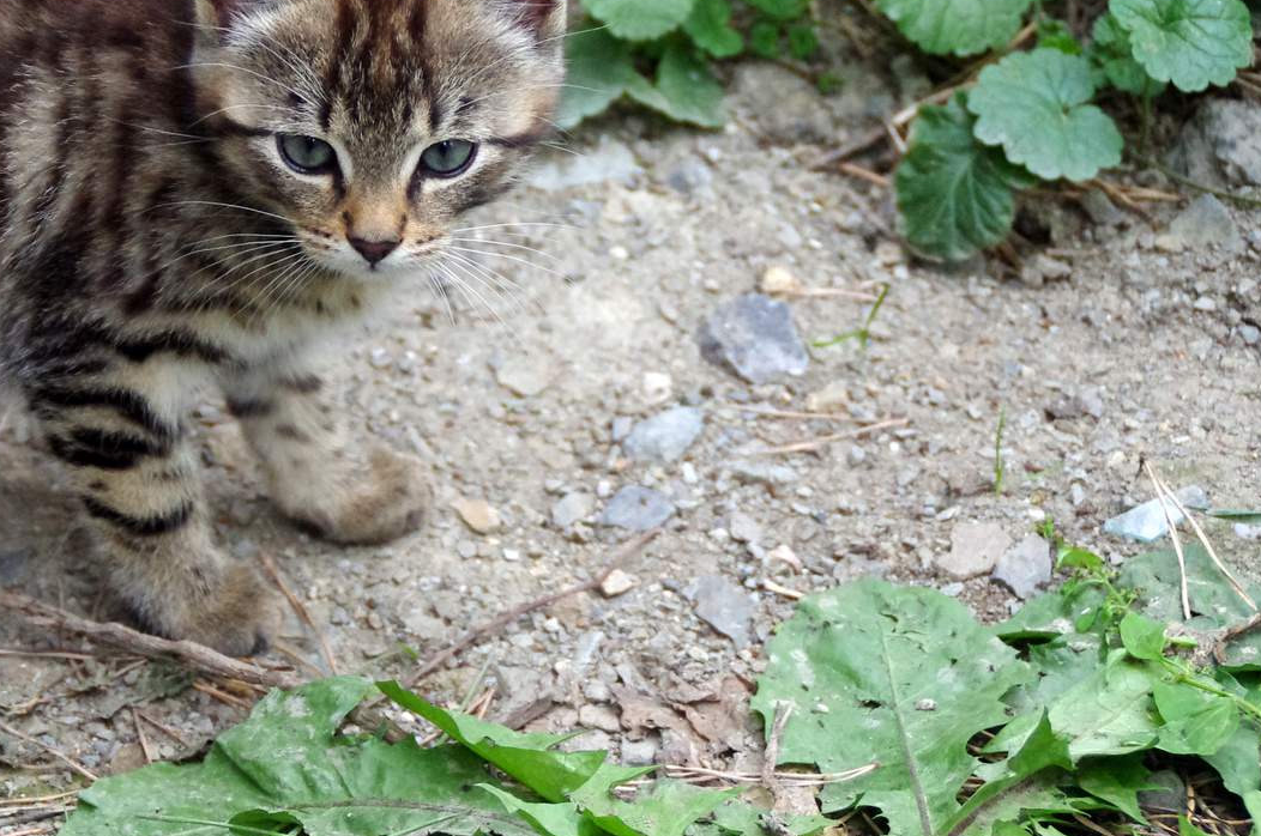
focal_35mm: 194
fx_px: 6785
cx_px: 95
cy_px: 241
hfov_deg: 10.6
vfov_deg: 7.1
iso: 1600
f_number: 5.6
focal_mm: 68
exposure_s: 1/250
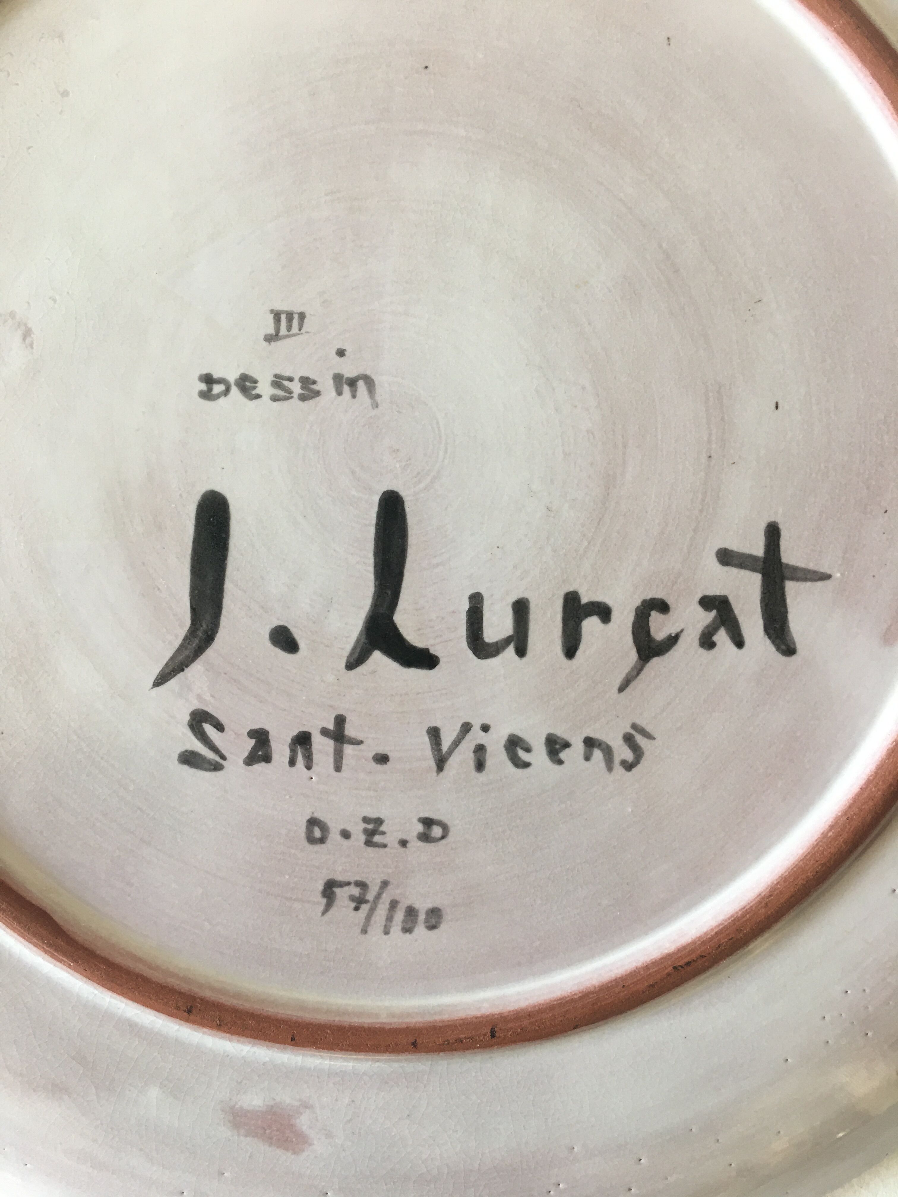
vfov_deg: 61.7
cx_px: 449
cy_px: 598
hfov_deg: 48.2
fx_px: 1003
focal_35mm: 29
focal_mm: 4.15
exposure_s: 1/33
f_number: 2.2
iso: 25
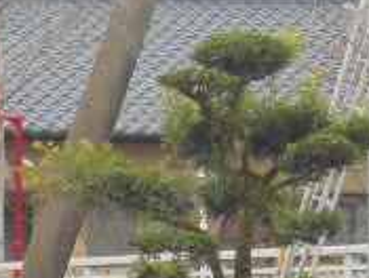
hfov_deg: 2.5
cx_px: -127
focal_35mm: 803
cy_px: 110
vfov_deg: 1.9
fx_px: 8577
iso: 125
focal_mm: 39.3
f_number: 5.9
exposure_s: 1/125
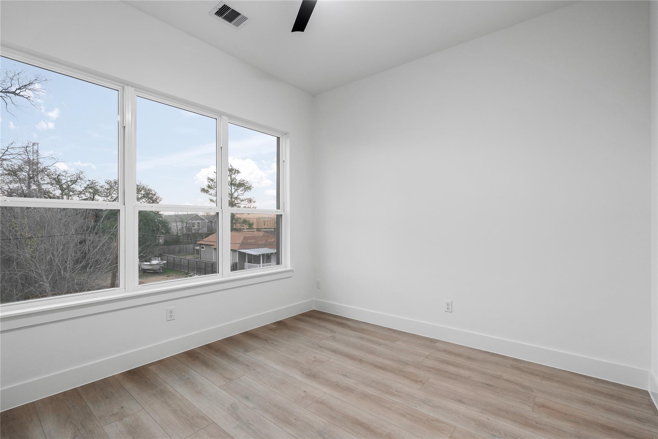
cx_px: 329
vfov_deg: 73.7
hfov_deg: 96.7
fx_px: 292
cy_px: 220
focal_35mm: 16
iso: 200
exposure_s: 1/2
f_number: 9
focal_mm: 16
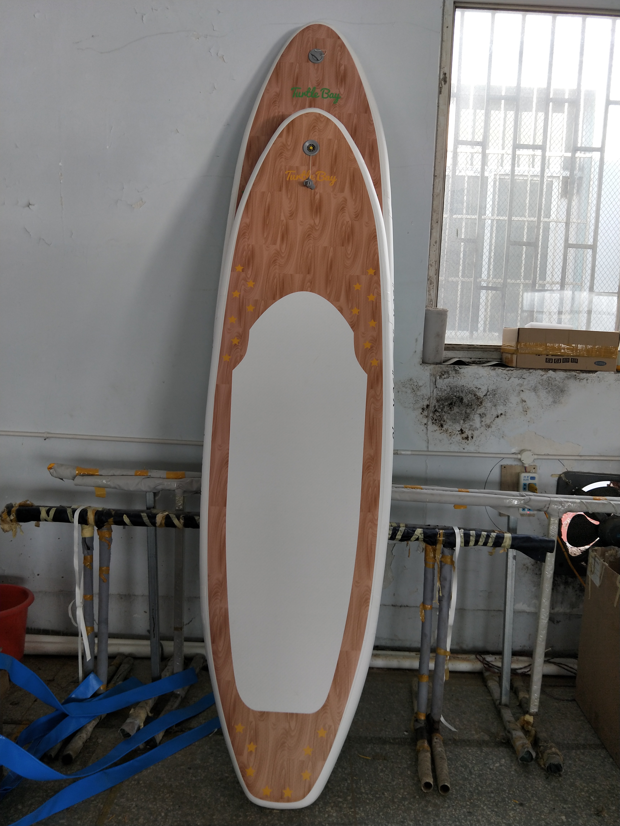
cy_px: 413
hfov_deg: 54.9
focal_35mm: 25
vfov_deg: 69.4
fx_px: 597
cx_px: 310
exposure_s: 1/100
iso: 95
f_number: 1.7
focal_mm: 4.27
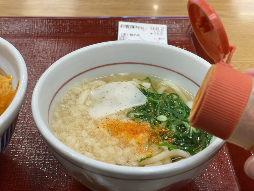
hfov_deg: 36.8
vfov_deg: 28.0
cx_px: 127
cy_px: 96
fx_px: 382
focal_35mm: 52
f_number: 2
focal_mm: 6
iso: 100
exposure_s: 1/120
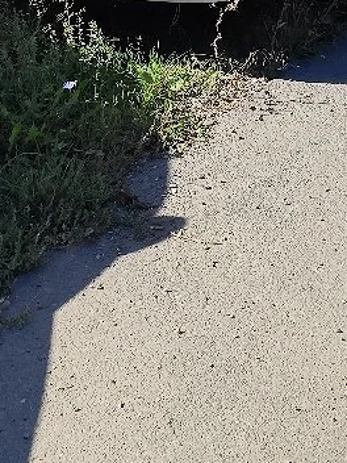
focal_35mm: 87
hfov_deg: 16.9
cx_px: 260
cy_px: -187
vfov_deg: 20.1
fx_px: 1163
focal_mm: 6.19
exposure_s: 1/1111
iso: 50
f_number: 1.65
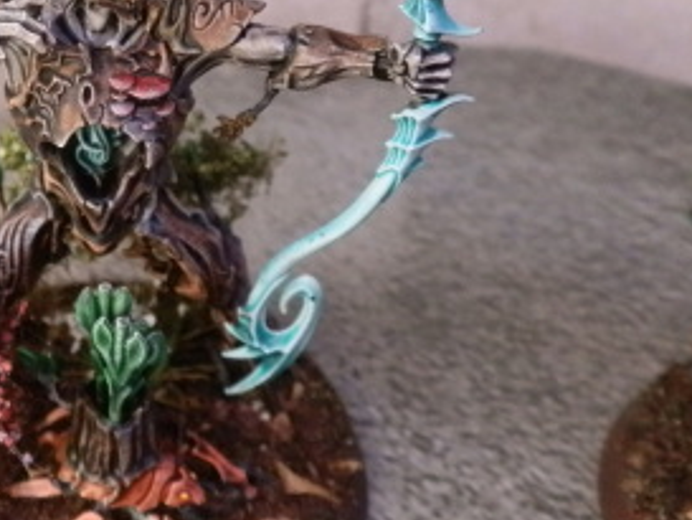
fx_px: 1100
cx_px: 81
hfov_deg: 33.3
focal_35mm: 55
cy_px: 99
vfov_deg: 26.1
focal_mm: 5
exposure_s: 1/100
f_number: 3.1
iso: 400
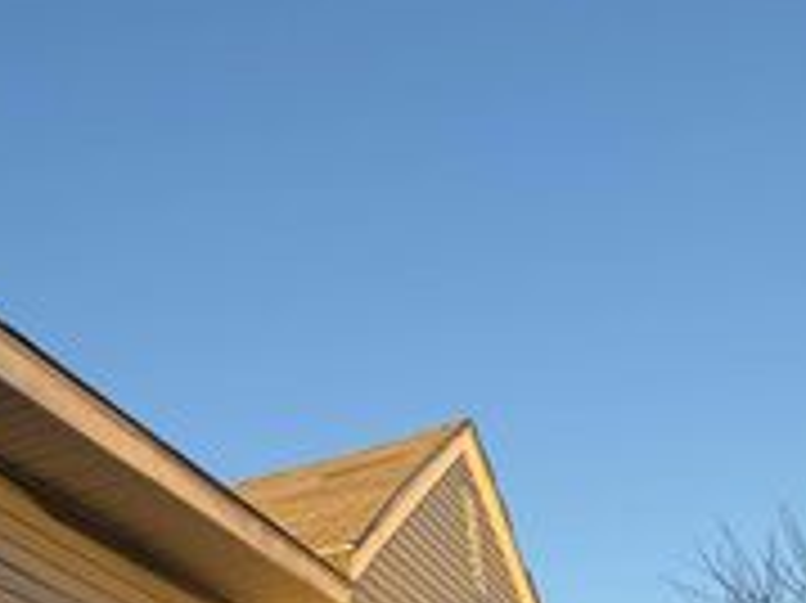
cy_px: 817
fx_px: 1559
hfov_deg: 25.9
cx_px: -162
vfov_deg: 19.9
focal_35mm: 67
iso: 80
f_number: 1.78
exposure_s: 1/1292
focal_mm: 6.76
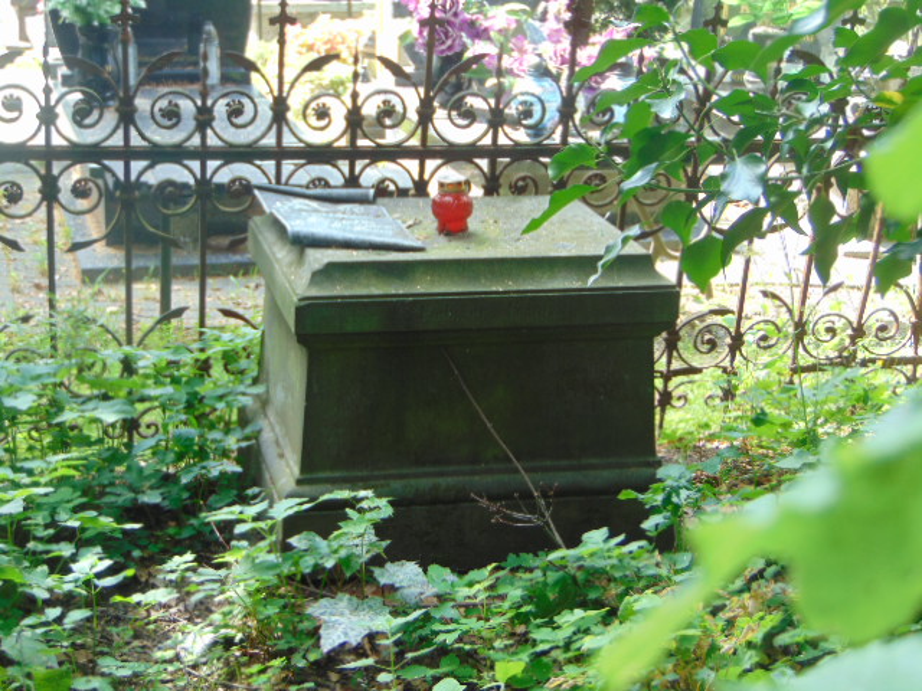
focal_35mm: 71
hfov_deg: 27.4
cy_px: 346
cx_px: 461
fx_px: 1891
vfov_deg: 20.7
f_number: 3.7
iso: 80
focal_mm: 12.8
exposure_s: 1/40
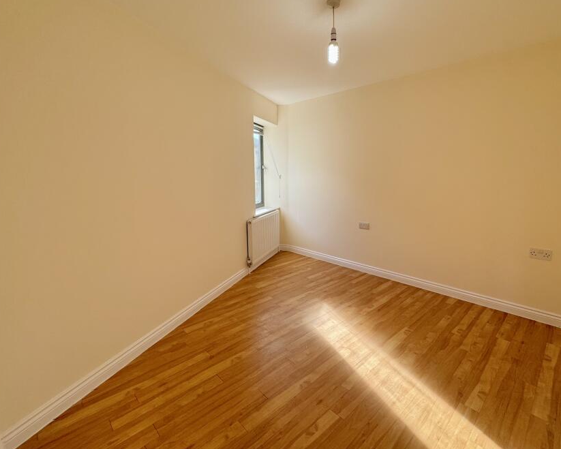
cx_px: 306
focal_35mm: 17
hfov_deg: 89.4
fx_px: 282
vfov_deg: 76.9
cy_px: 211
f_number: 2.2
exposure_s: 1/220
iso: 40
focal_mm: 2.22
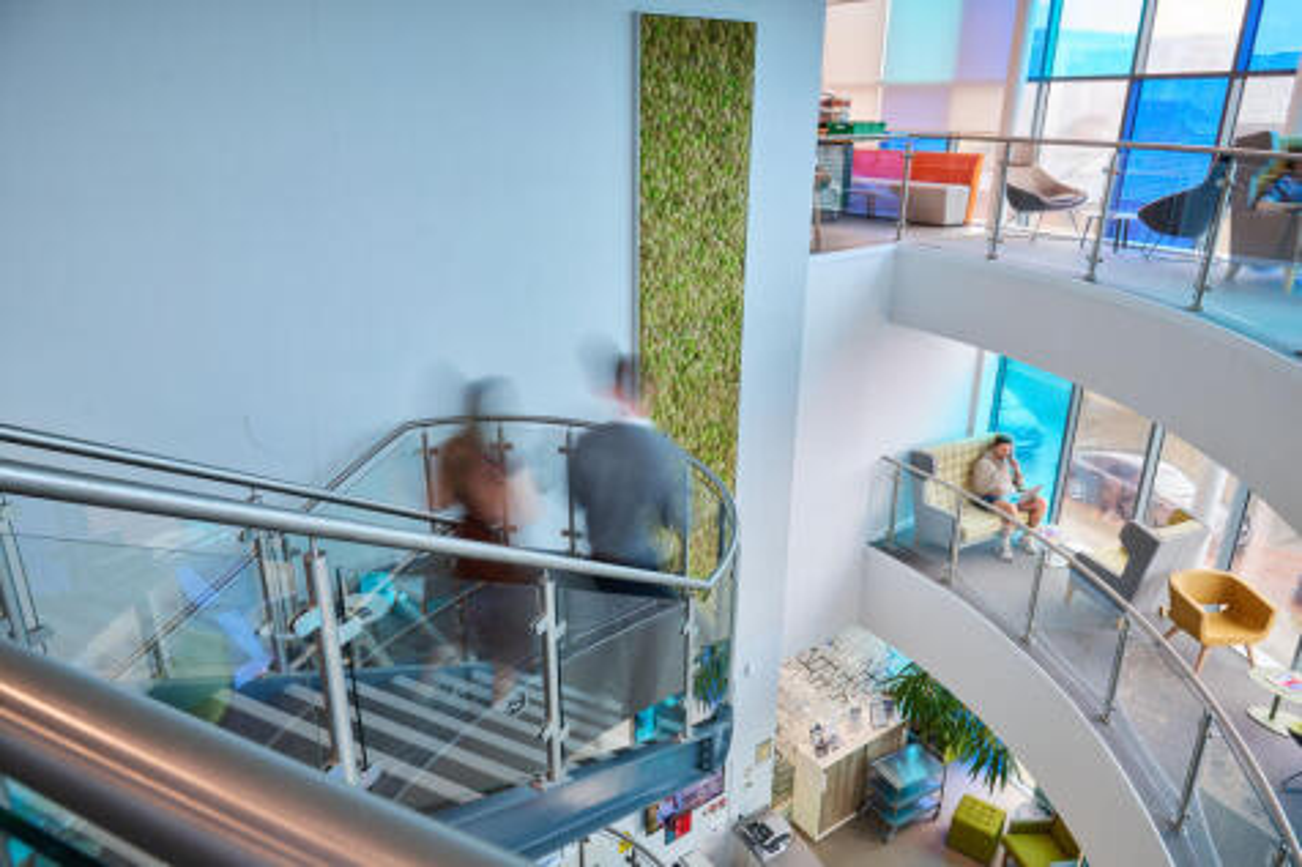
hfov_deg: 73.8
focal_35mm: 24
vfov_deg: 53.1
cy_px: 434
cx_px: 651
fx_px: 868
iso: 40
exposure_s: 1/1.59
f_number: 10
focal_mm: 24
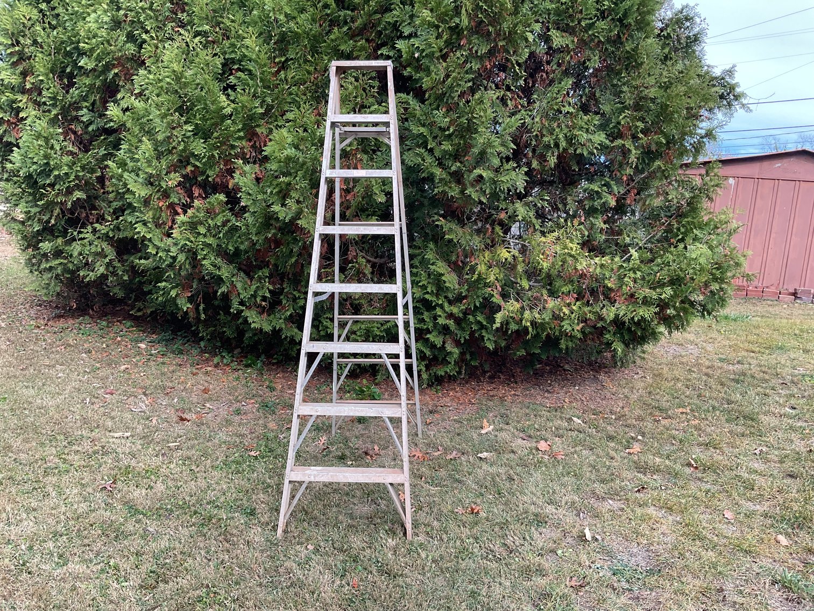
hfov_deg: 61.7
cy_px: 306
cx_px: 407
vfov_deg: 48.2
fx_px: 682
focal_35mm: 29
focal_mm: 3
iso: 16
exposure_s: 1/223
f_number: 1.8
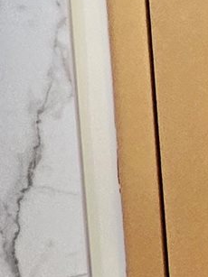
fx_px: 842
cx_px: 738
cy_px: -8
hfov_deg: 9.0
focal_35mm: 105
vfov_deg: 18.2
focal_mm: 2.22
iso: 80
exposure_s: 1/120
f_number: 2.2
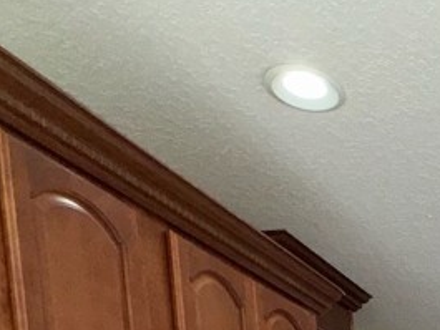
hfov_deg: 26.9
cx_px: 634
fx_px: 687
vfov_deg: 19.7
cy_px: 600
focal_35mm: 54
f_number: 2.2
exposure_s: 1/120
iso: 100
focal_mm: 2.22
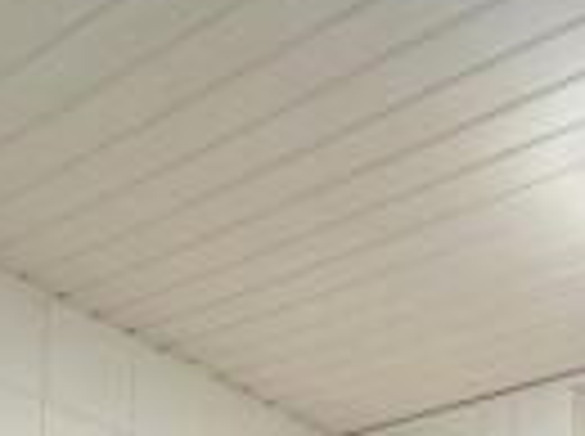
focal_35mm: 63
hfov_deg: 30.5
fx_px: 1063
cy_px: 843
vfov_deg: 17.5
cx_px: 403
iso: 160
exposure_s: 1/50
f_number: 2.2
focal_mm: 2.22
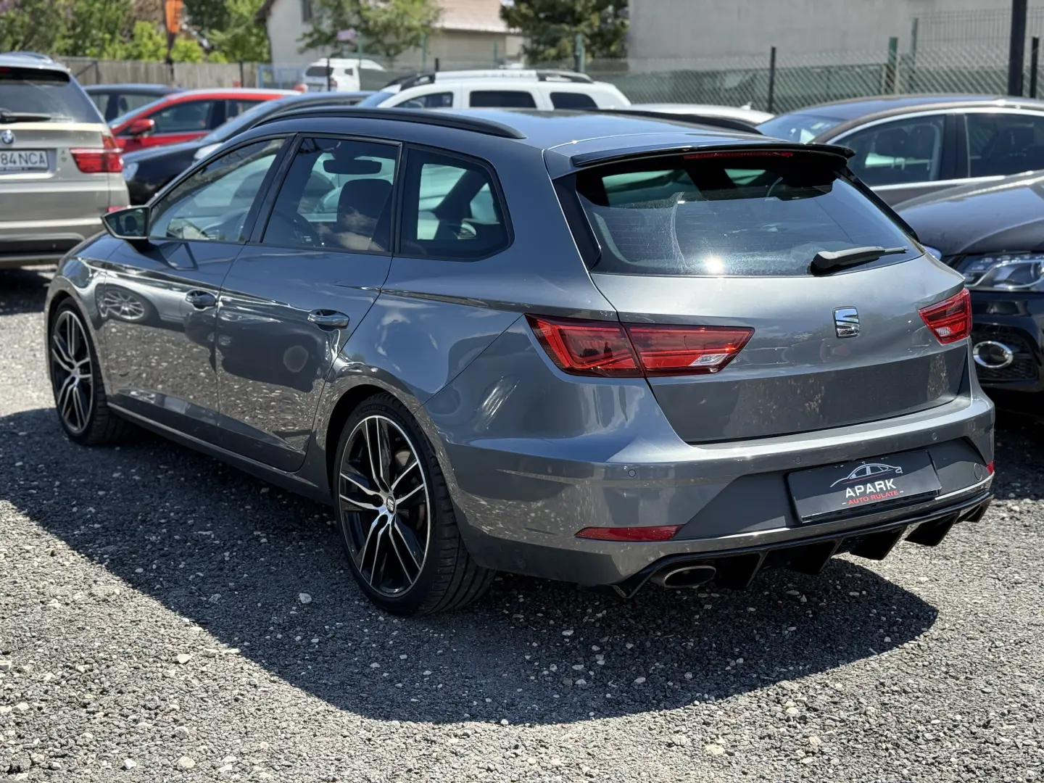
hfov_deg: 39.7
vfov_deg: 30.3
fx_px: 1448
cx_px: 522
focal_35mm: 48
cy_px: 392
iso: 80
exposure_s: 1/1456
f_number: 1.78
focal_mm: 6.76
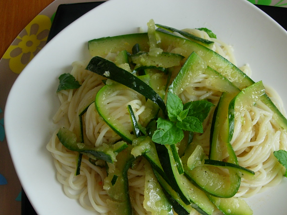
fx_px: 423
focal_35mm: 51
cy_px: 143
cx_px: 167
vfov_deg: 28.4
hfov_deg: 37.4
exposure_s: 1/32
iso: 89
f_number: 2.8
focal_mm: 7.8
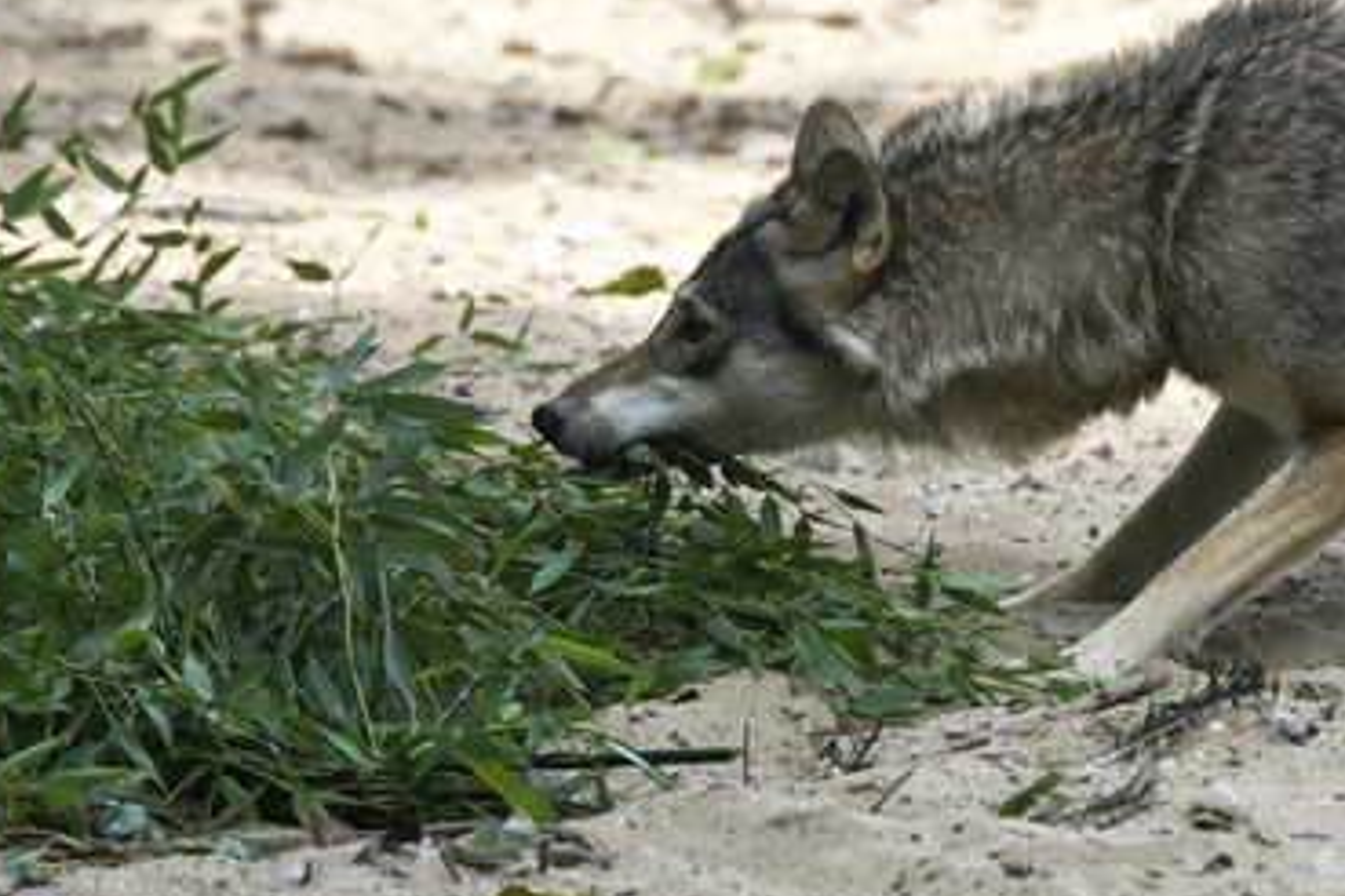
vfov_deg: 2.4
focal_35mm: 585
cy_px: 260
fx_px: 21855
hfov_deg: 3.5
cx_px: 940
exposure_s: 1/2500
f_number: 4
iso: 640
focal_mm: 180
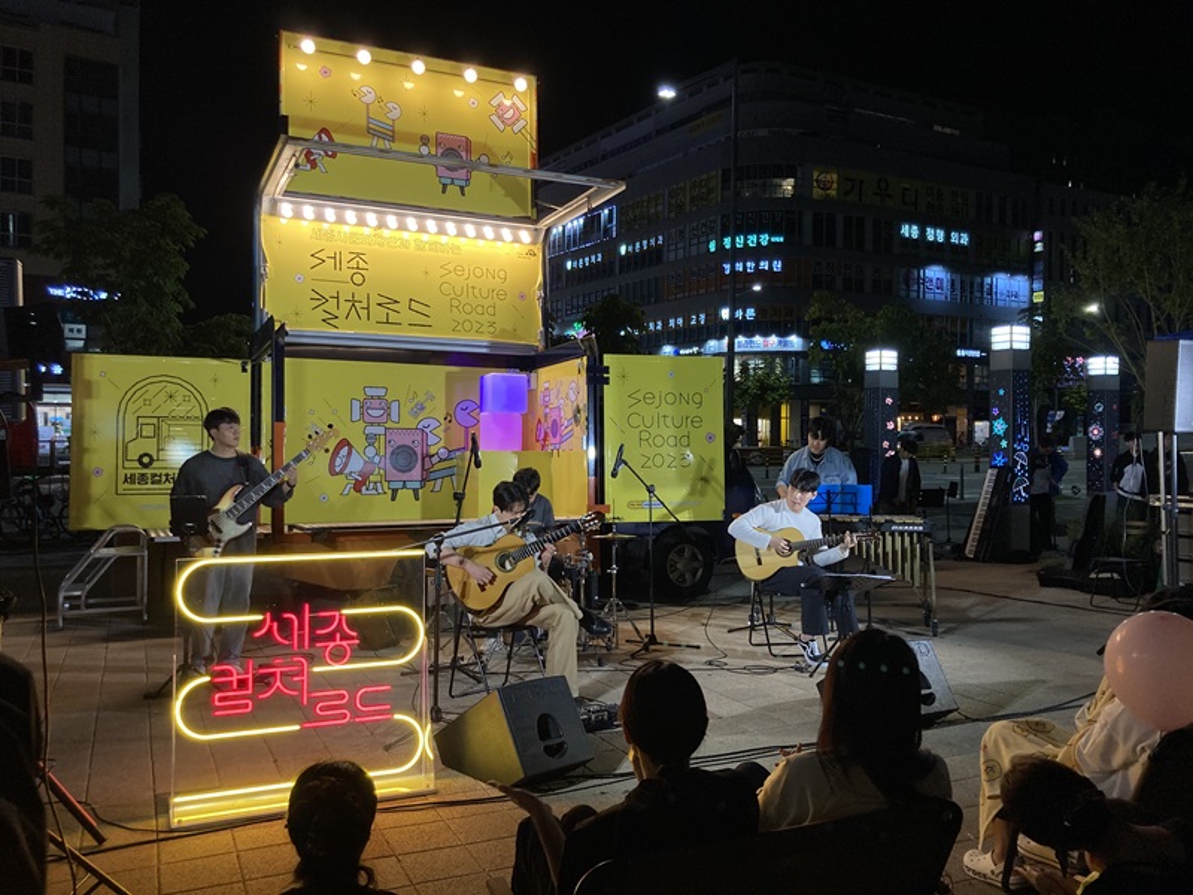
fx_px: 965
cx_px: 596
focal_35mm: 28
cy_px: 448
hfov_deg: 63.4
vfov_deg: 49.7
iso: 100
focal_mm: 3.99
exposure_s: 1/60
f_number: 1.8
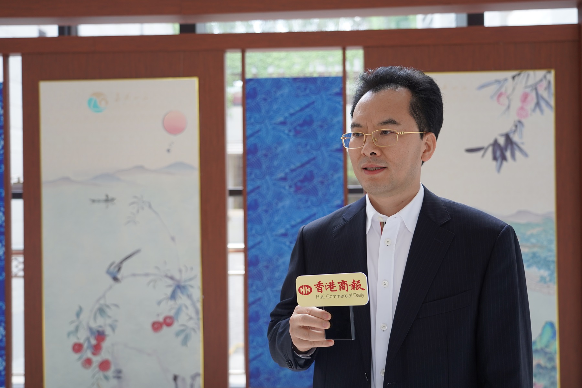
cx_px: 291
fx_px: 663
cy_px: 194
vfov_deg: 32.6
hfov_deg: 47.4
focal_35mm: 41
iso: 500
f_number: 4
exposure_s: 1/160
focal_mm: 41
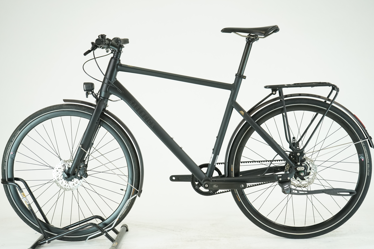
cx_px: 188
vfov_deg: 24.6
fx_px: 571
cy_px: 126
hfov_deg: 36.2
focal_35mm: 55
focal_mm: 53
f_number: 5.6
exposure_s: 1/200
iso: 1600
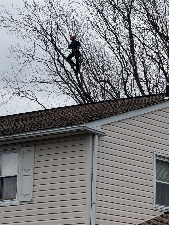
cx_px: 113
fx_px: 1237
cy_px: 71
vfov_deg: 10.4
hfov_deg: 7.8
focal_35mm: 190
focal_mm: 15.66
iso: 50
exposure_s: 1/1033
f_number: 2.8
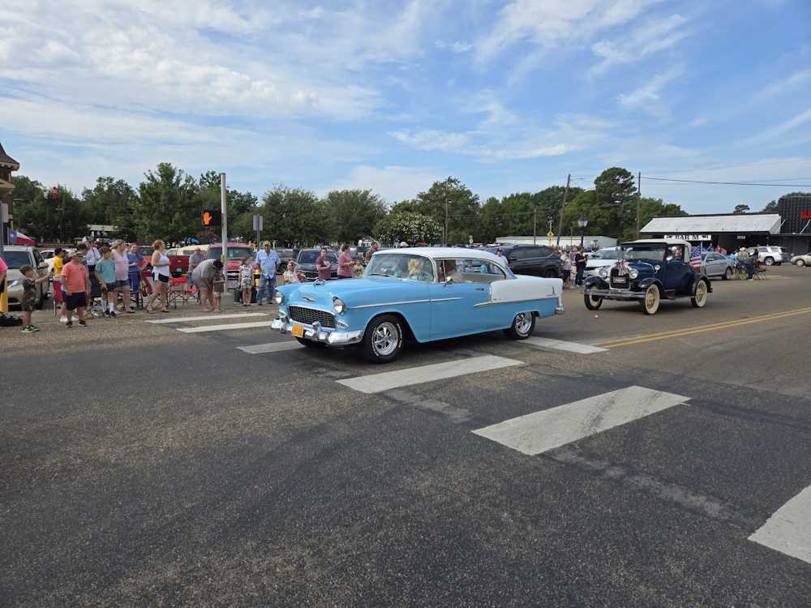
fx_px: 539
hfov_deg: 73.9
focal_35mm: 23
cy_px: 304
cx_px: 406
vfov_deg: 58.9
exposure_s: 1/1650
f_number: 1.8
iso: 25
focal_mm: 5.4
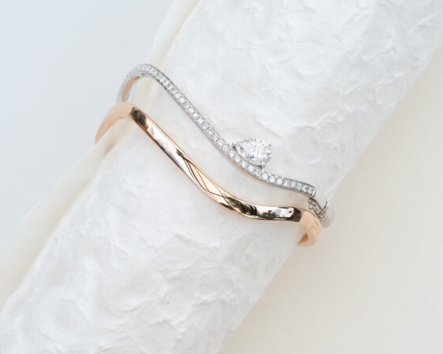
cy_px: 178
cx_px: 218
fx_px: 1651
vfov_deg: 12.2
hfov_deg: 15.3
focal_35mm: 126
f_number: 9
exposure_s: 1/100
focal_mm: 60
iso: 100
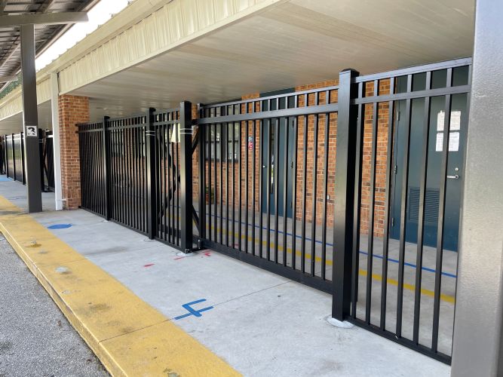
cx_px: 252
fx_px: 378
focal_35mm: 26
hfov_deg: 67.3
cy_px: 188
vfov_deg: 53.0
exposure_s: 1/194
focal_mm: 5.1
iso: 32
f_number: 1.6
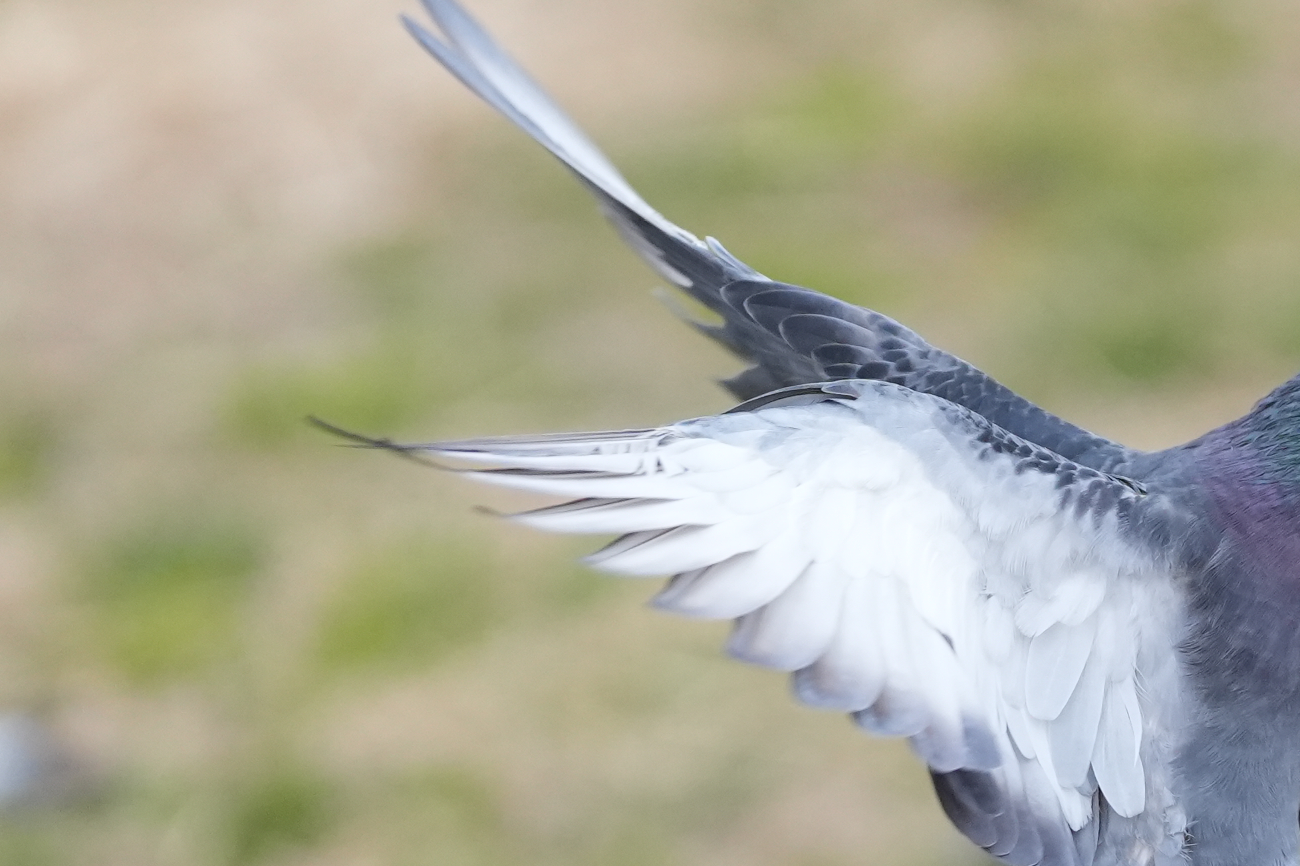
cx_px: 1322
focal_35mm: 675
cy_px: 741
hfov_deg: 3.1
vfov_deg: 2.0
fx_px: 24361
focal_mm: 188.2
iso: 2500
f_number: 2.8
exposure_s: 1/2000
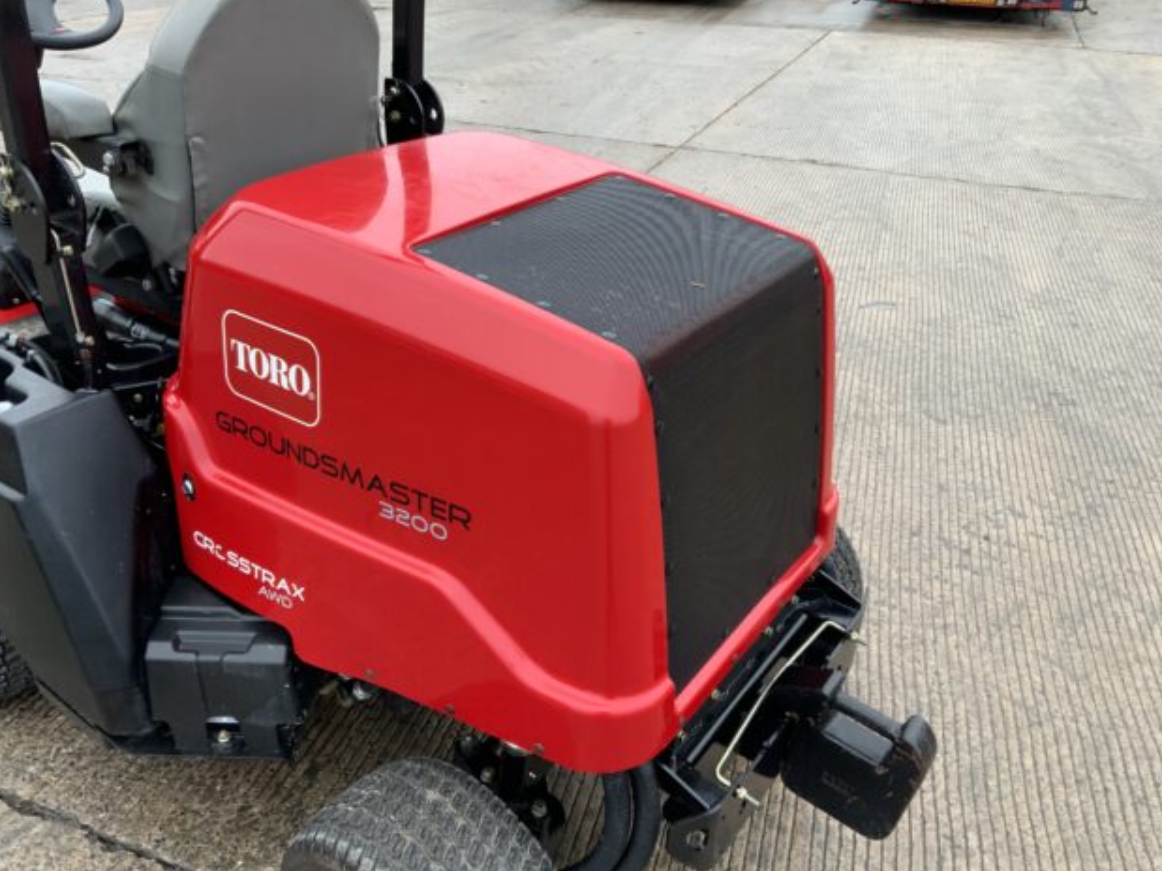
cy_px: 441
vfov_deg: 46.8
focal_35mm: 30
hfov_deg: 60.0
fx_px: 1007
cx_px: 574
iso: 25
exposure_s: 1/122
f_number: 1.8
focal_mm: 3
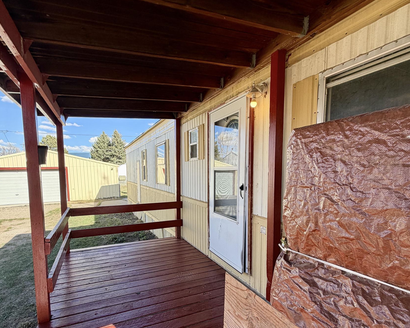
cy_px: 196
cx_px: 200
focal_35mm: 19
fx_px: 231
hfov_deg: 83.3
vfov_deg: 70.2
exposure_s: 1/256
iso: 40
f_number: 2.2
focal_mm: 2.22
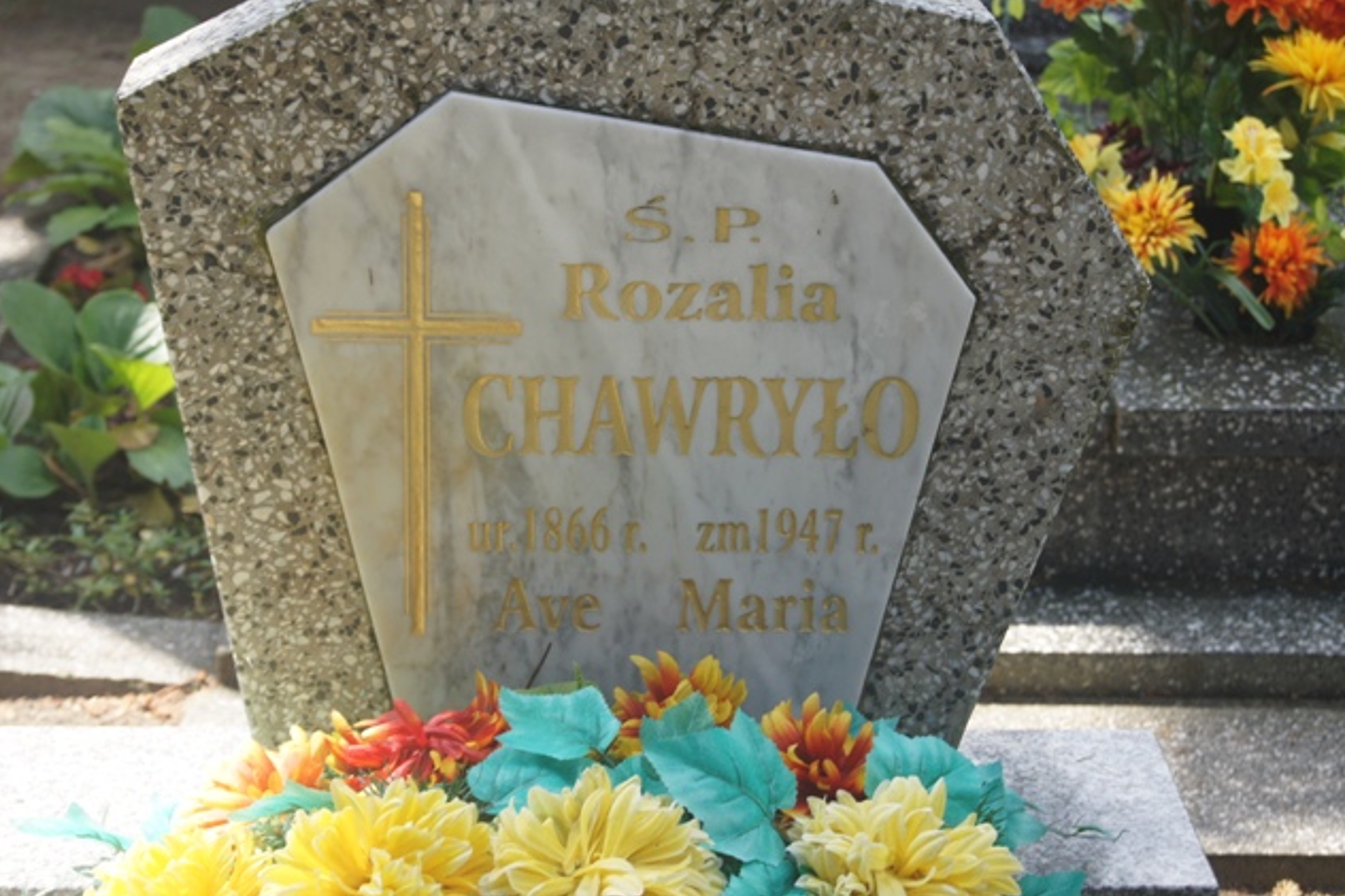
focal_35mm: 84
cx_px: 668
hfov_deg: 24.3
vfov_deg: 16.3
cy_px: 449
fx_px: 3119
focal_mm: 55
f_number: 7.1
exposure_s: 1/160
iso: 200
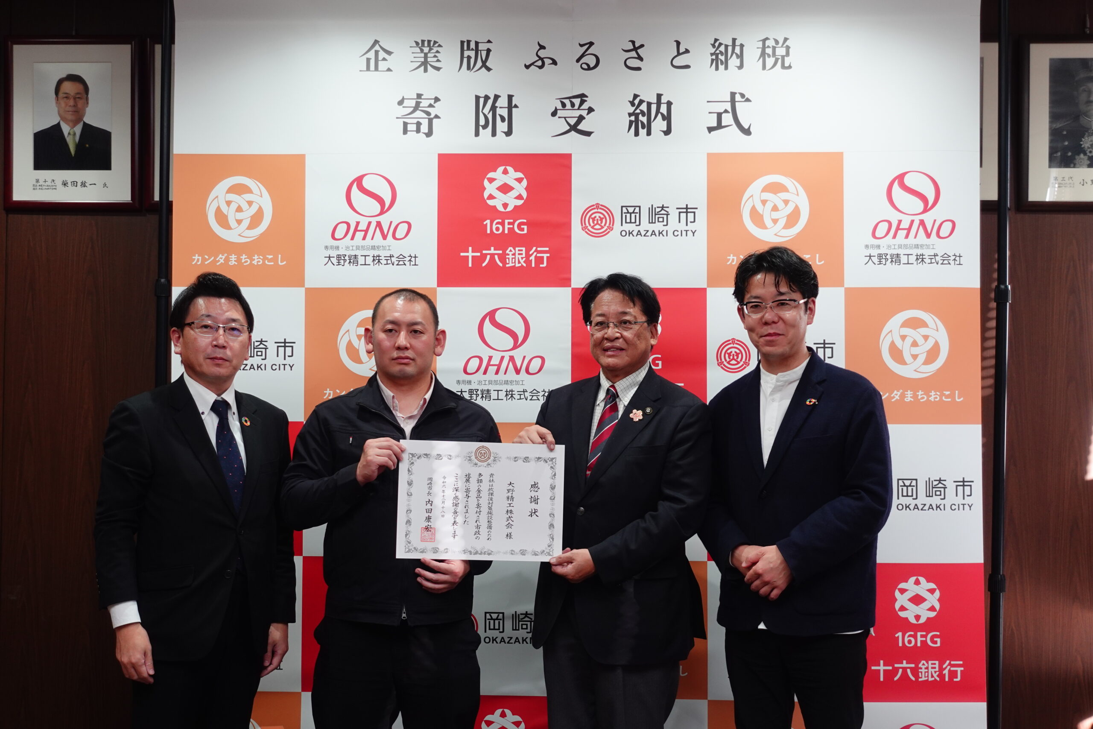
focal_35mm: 43
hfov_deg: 45.4
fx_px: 1306
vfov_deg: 31.2
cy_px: 364
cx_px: 546
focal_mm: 16.29
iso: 200
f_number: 2.8
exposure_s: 1/50
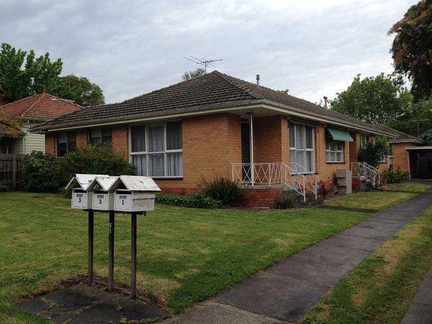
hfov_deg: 52.6
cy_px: 162
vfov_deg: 40.7
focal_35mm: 35
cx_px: 216
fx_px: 437
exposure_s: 1/581
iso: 50
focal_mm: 4.28
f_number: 2.4
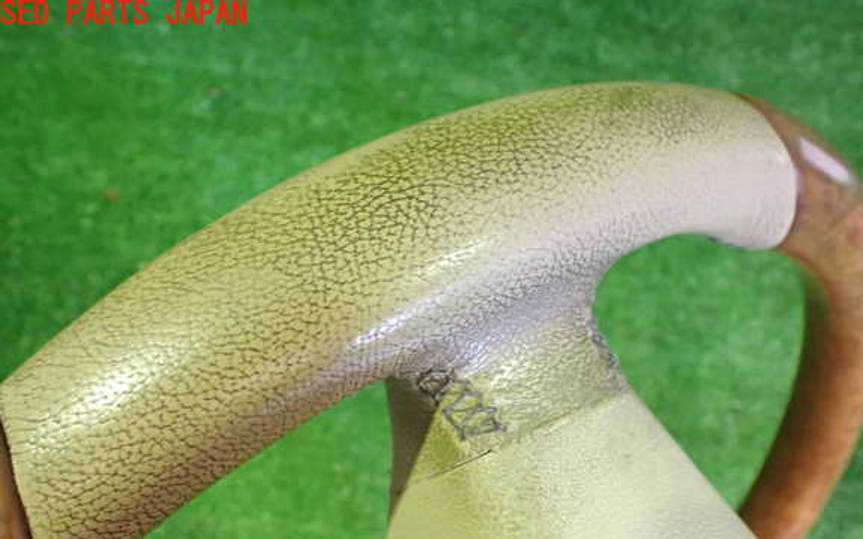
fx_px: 776
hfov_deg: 58.2
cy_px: 331
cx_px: 424
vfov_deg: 38.1
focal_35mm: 33
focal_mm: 5.4
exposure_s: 1/30
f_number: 2.3
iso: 1000
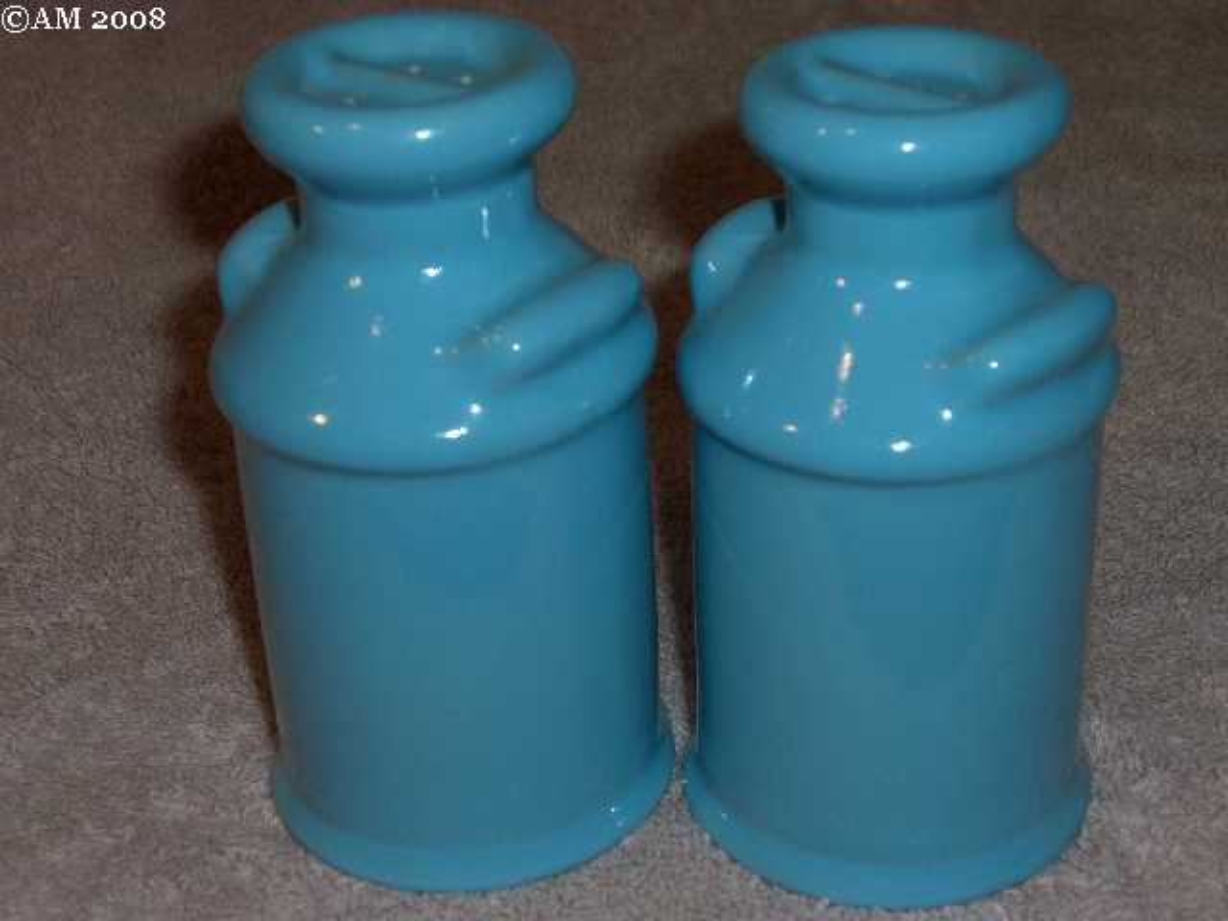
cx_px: 614
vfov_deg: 22.3
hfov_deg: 29.4
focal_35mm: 66
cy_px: 460
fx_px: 2341
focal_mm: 13.7
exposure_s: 1/30
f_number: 7.6
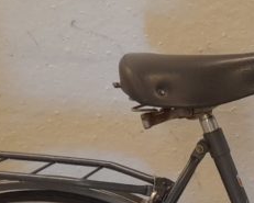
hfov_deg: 16.3
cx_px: 379
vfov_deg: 13.8
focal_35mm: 108
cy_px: 256
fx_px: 812
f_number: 2
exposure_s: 1/50
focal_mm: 4.6
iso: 200
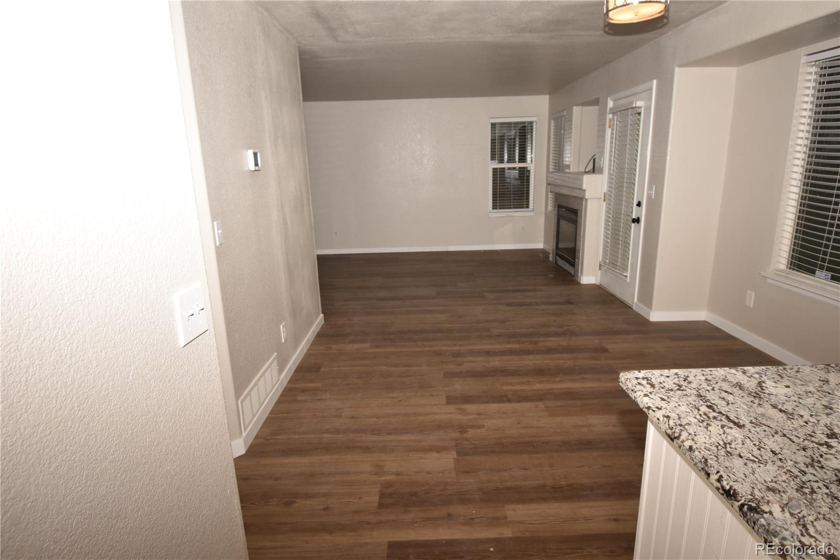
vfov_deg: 63.2
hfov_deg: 85.4
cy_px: 280
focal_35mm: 20
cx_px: 420
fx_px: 455
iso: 100
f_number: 5
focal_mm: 13
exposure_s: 1/60
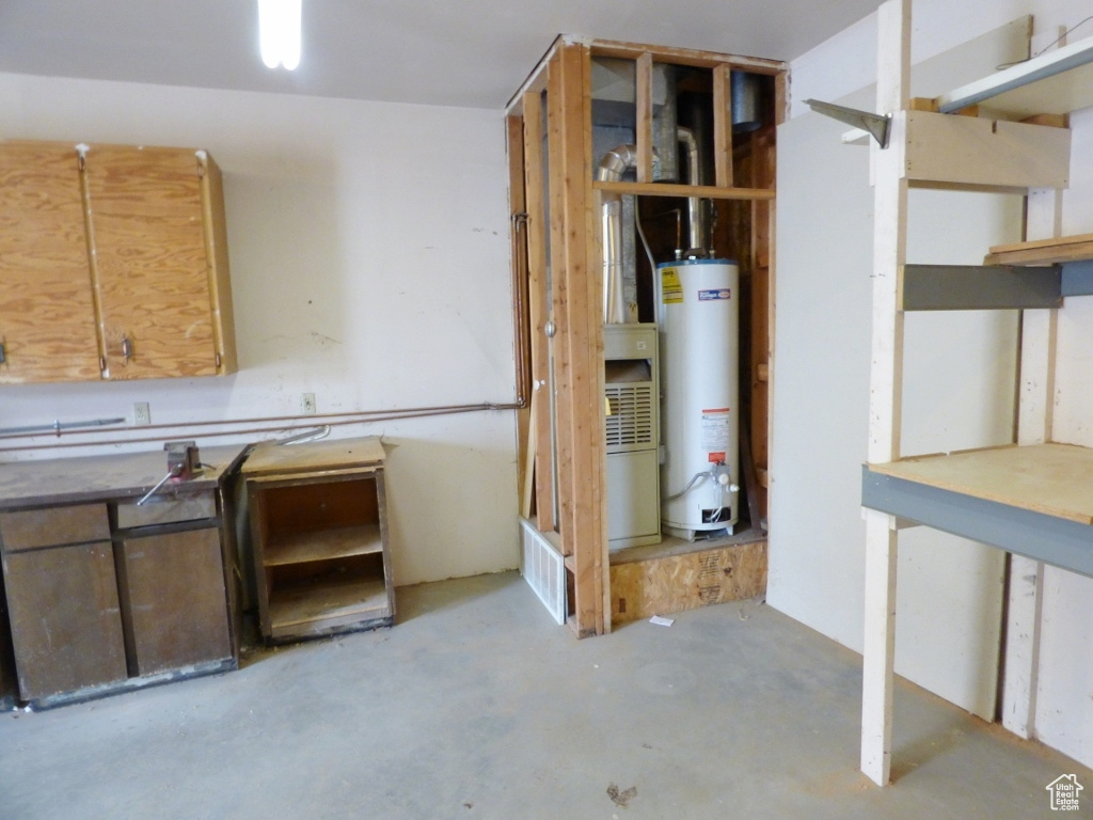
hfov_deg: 81.7
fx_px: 631
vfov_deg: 66.0
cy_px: 410
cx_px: 546
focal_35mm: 20
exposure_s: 1/10
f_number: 4
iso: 400
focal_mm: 3.58
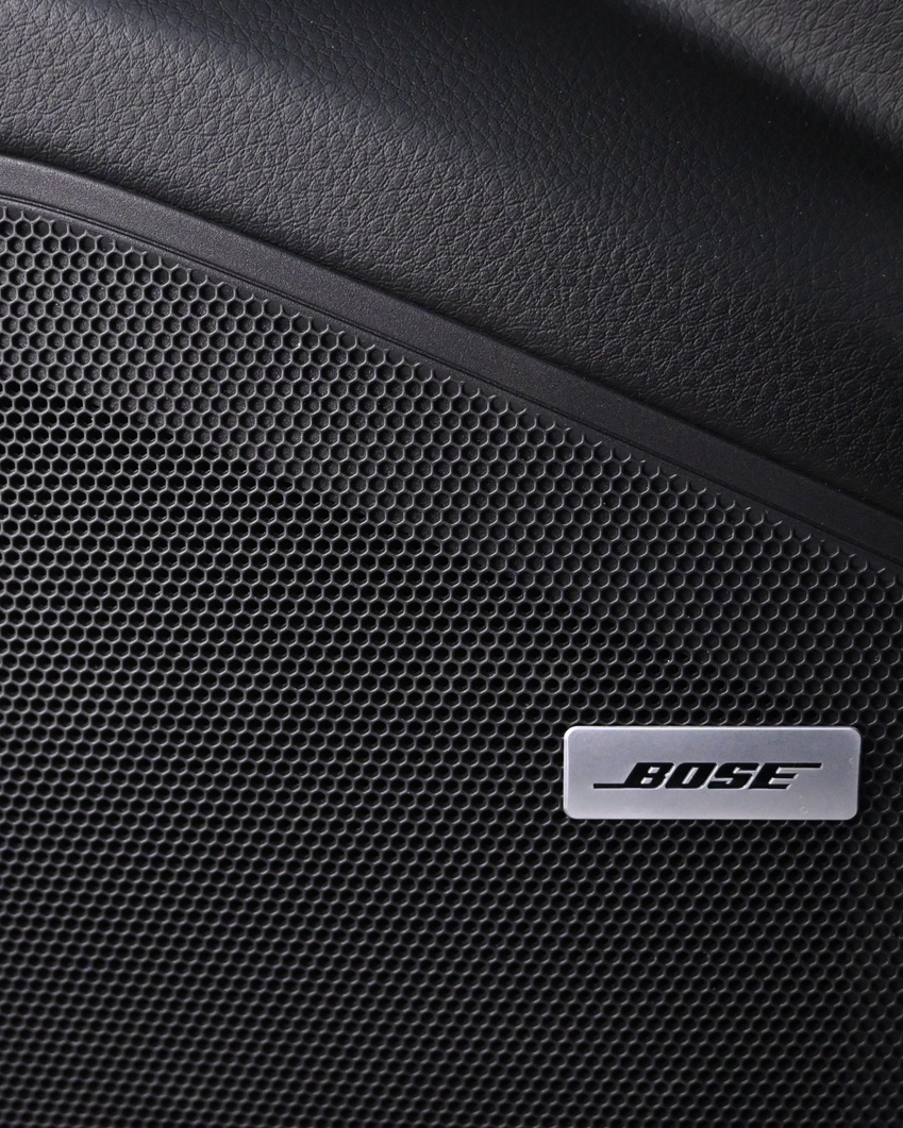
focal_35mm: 54
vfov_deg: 34.9
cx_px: 297
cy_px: 555
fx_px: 1794
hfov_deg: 28.1
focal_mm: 25
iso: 3200
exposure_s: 1/20
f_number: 4.2
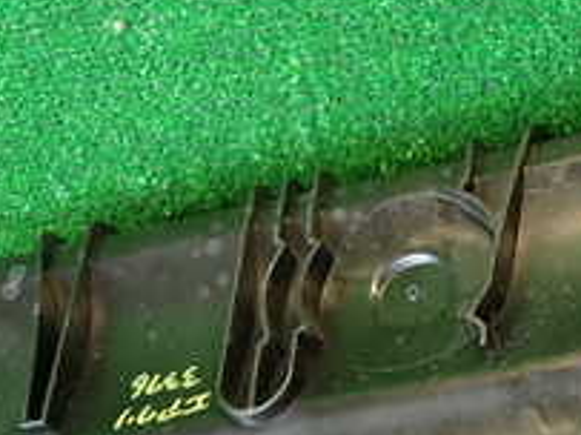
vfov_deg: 19.8
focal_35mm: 74
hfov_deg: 25.6
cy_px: 306
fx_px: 1241
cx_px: 518
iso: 200
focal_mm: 4.5
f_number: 2
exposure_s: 1/30
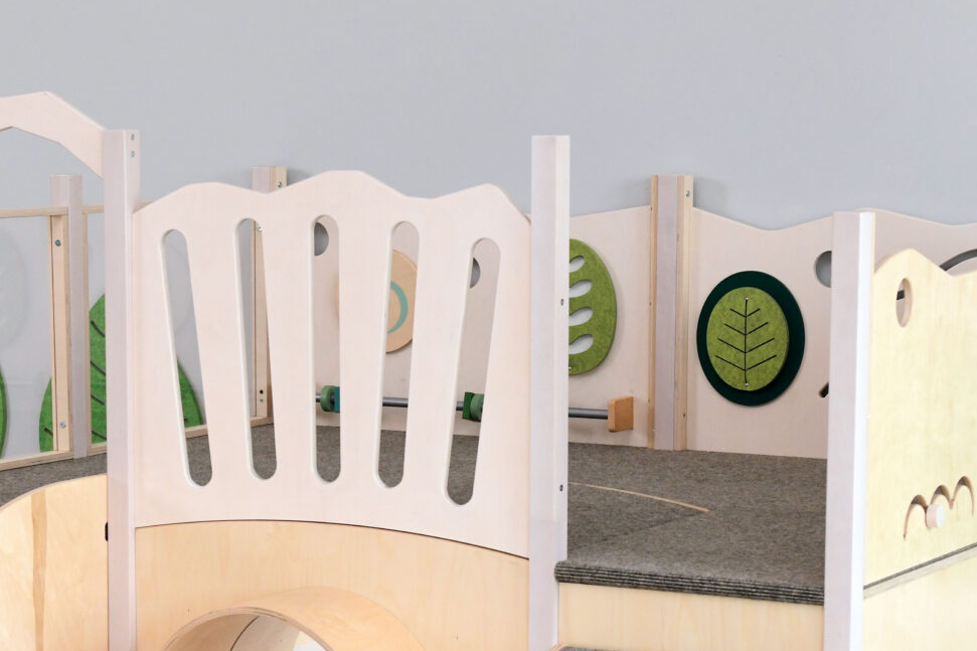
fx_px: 3147
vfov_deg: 11.7
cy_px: 581
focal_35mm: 116
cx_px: 483
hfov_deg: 17.6
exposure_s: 1/160
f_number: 5.6
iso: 1000
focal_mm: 44
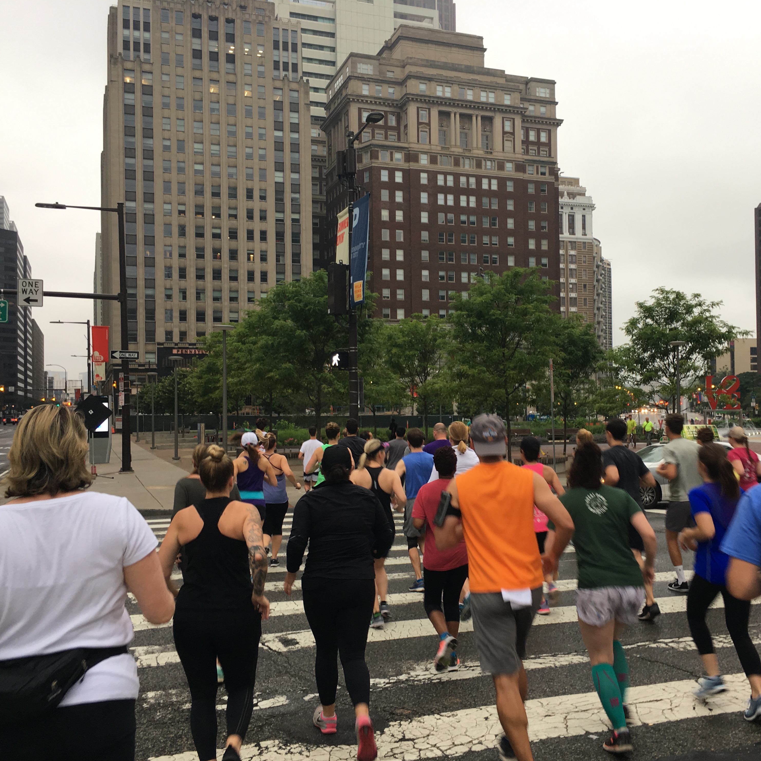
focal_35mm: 35
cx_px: 445
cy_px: 387
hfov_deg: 47.0
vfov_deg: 47.2
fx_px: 871
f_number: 2.2
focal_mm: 4.15
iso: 32
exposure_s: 1/60
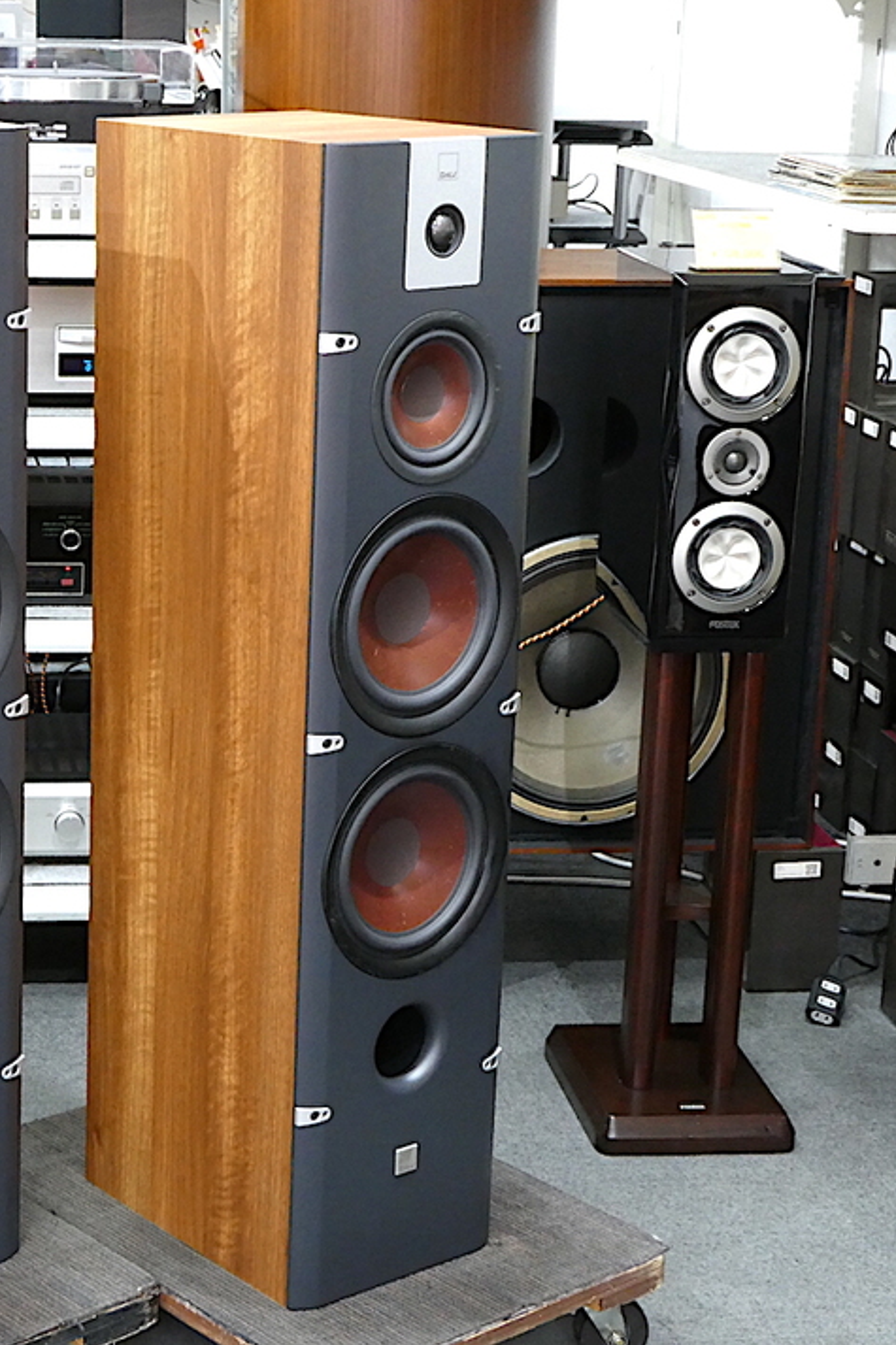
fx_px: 2614
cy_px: 672
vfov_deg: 28.8
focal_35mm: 70
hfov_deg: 19.0
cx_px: 57
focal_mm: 9
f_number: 7.1
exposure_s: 1/2.5
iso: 400
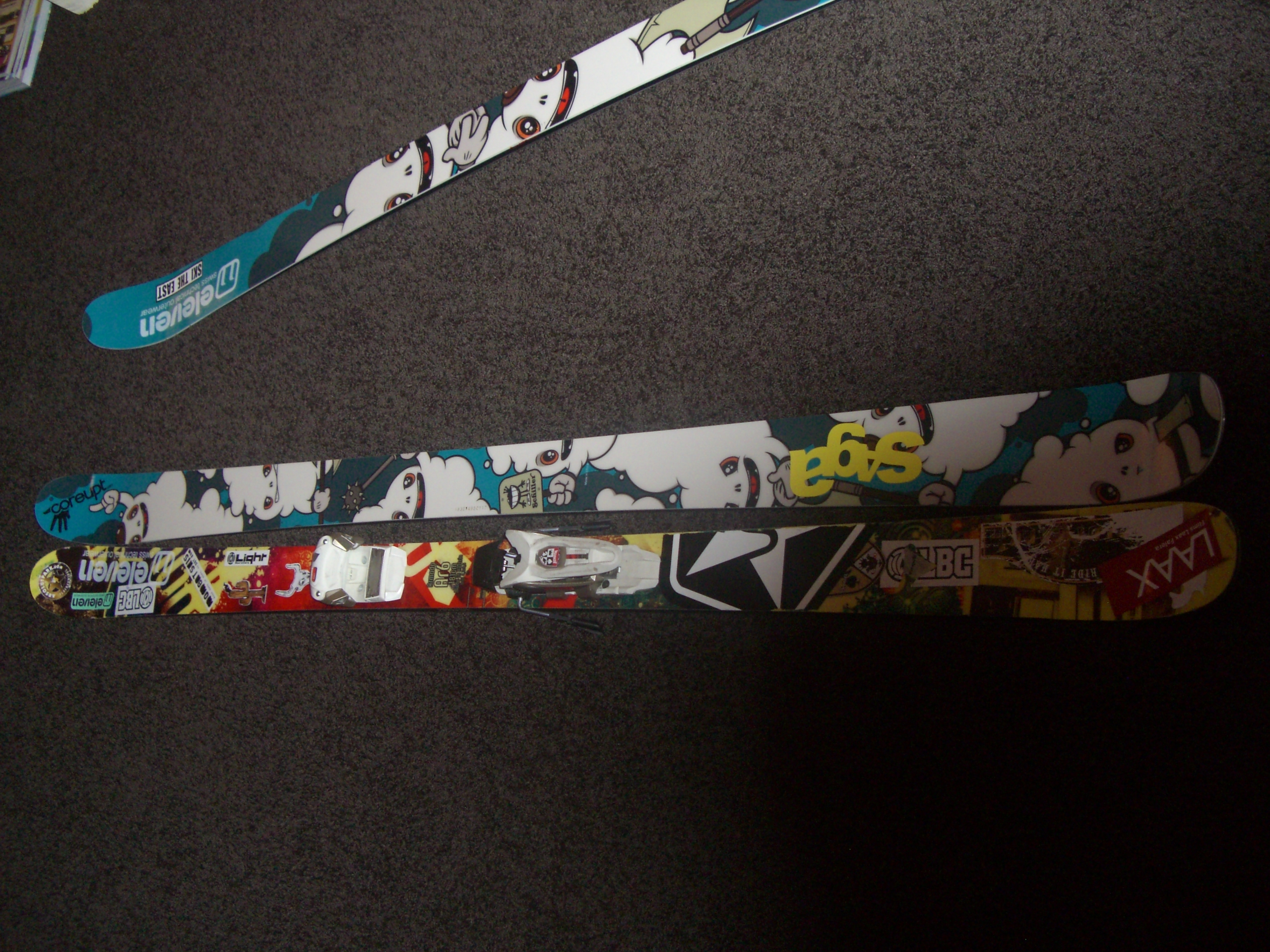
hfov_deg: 49.0
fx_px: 1394
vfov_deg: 37.7
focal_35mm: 38
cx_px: 635
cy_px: 476
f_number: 2.8
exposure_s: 1/60
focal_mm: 7.9
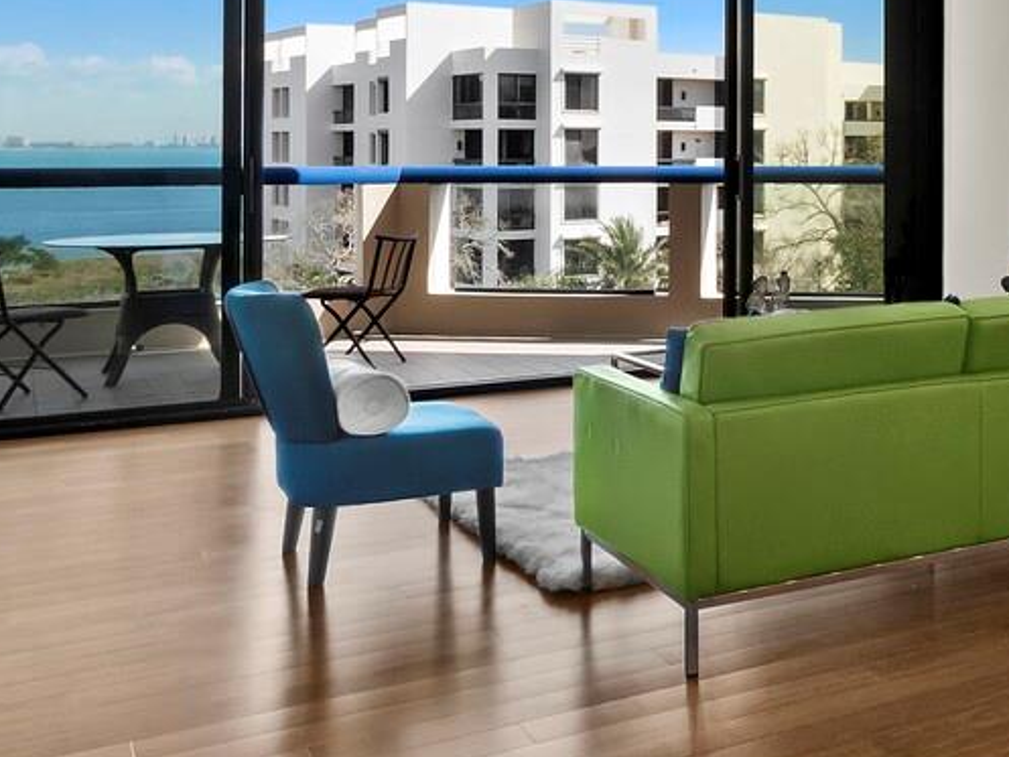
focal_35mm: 45
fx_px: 1312
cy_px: 146
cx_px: 1070
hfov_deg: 36.5
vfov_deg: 31.3
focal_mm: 7
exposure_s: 1/4
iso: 320
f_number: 13
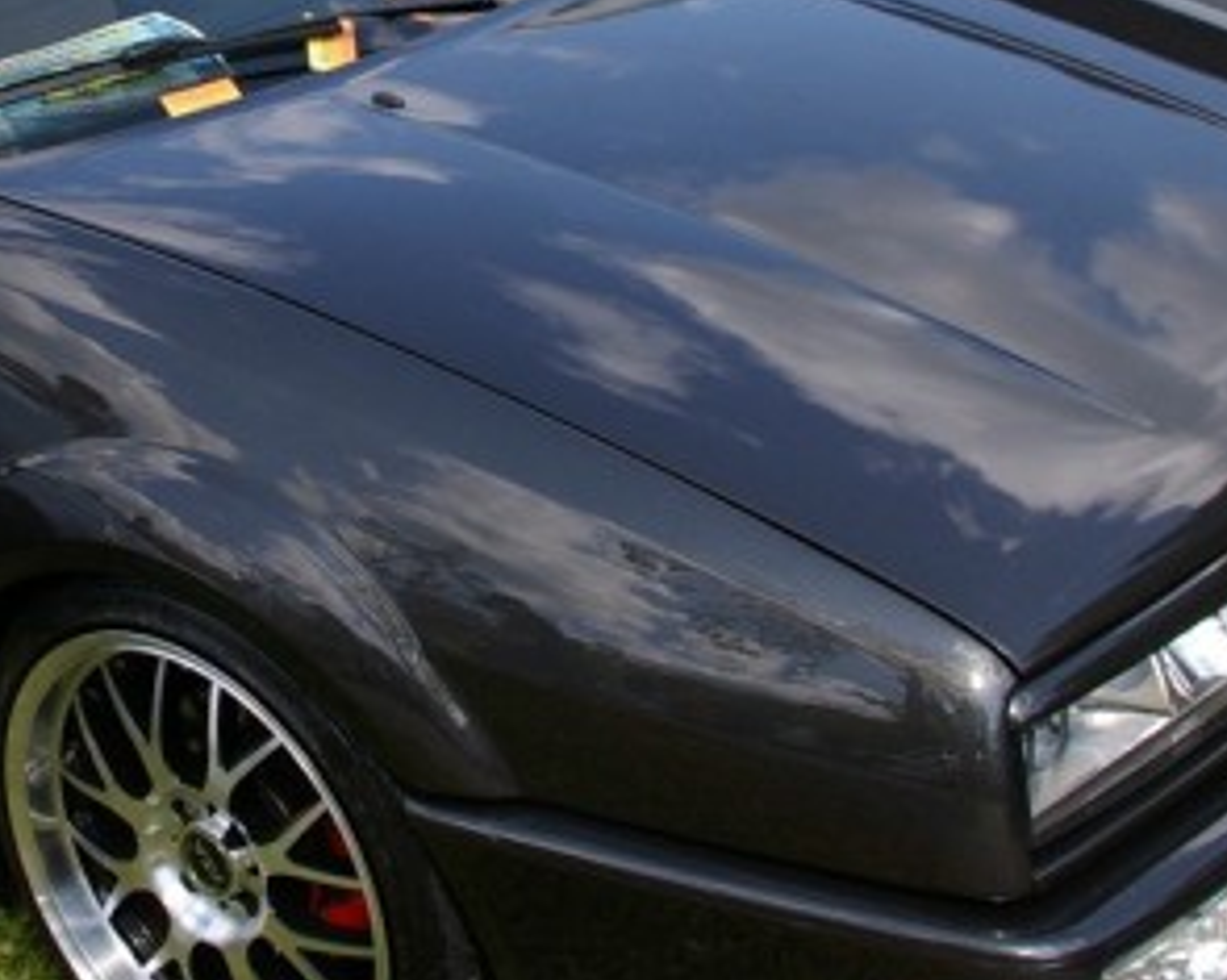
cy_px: 161
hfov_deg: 26.8
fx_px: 2505
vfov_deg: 21.8
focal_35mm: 69
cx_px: 196
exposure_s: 1/250
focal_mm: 18
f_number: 6.7
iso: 200
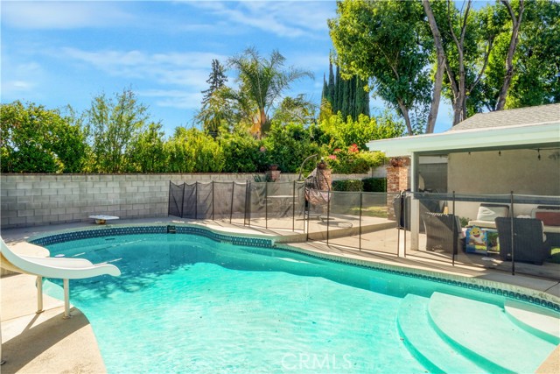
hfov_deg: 81.2
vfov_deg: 59.5
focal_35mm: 21
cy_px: 187
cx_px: 280
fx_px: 327
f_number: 22
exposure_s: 1/25
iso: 320
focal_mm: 14
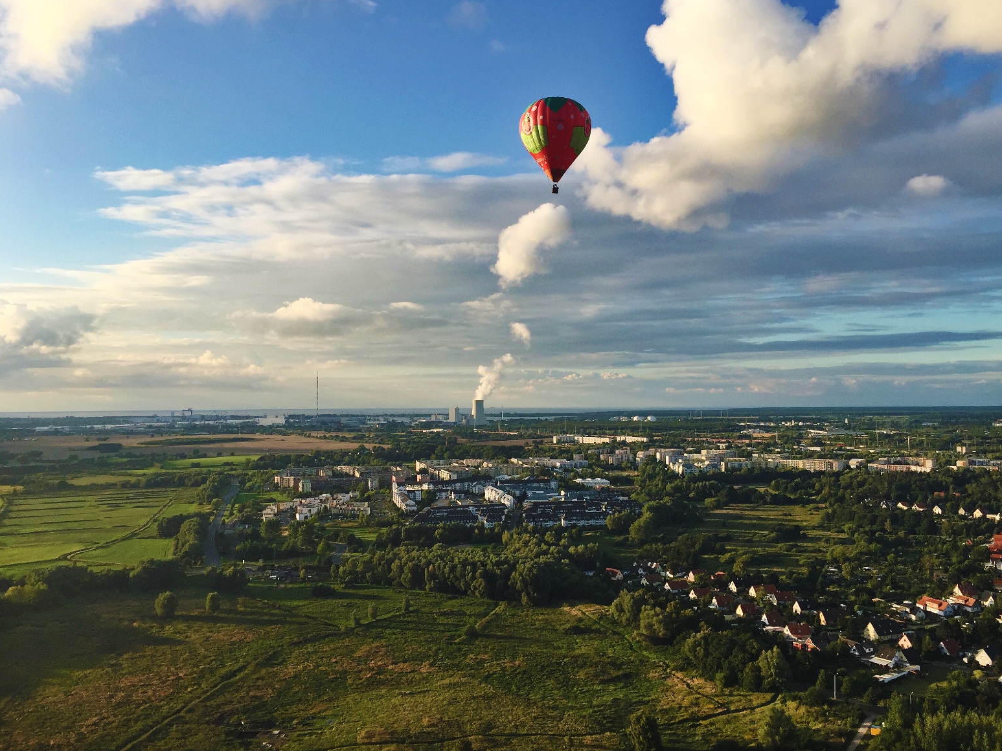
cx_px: 510
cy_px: 380
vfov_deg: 46.8
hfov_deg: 60.0
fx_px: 868
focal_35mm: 30
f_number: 2.2
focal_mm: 4.15
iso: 32
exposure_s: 1/1412
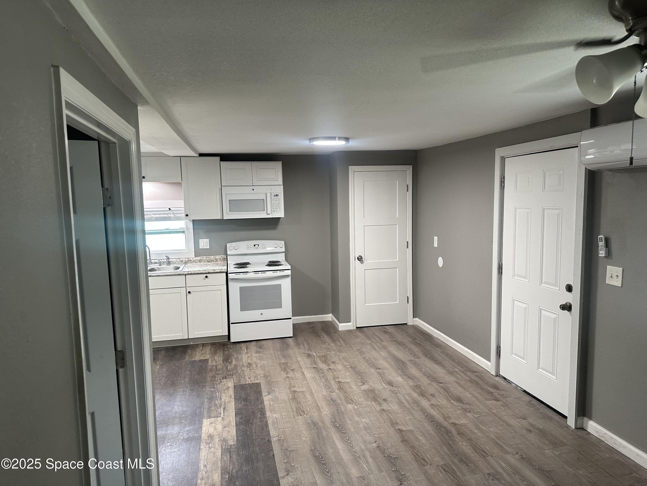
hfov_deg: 71.6
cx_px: 324
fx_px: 449
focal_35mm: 24
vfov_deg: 56.8
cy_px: 243
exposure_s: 1/60
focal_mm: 6.86
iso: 160
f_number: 1.78
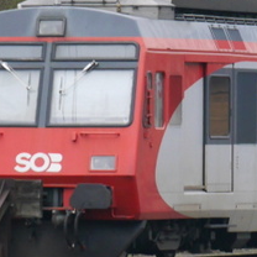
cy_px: 128
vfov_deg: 1.6
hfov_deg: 1.6
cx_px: 357
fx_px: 9130
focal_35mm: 1087
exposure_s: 1/250
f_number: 5.6
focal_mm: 128
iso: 640
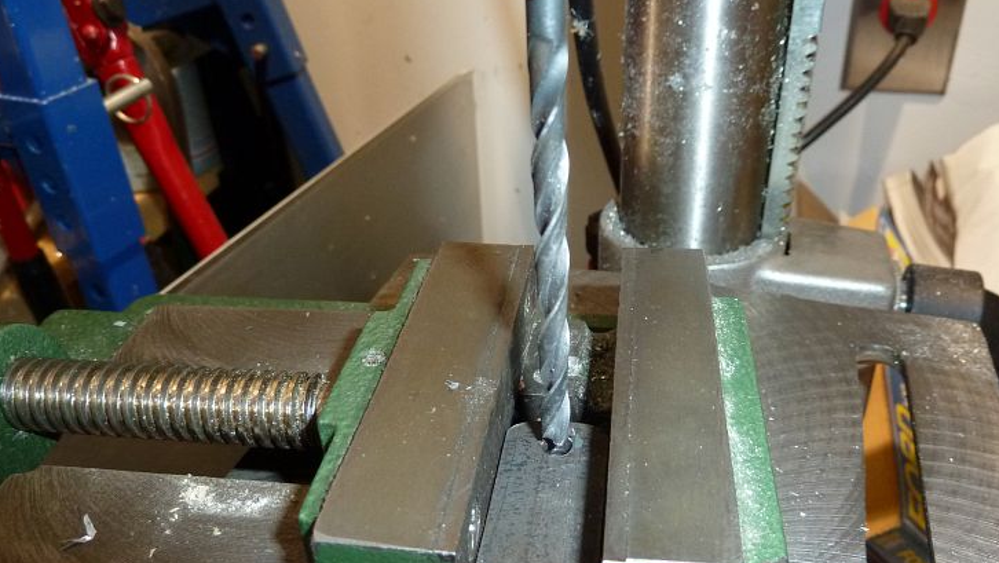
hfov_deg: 64.2
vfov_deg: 38.9
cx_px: 541
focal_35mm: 30
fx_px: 795
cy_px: 308
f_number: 3.3
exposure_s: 1/30
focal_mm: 4.1
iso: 250
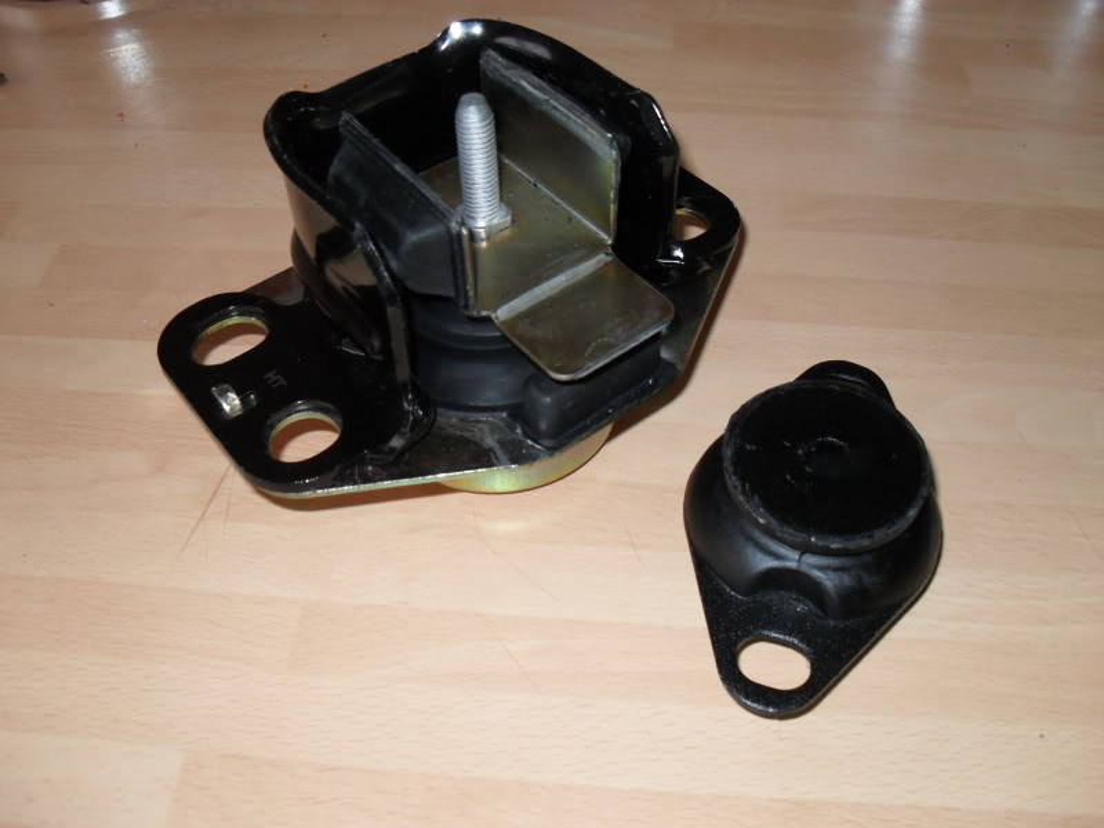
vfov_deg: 40.7
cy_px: 414
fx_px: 1116
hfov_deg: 52.6
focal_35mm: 35
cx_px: 552
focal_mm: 6.2
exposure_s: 1/45
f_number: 2.8
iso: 200
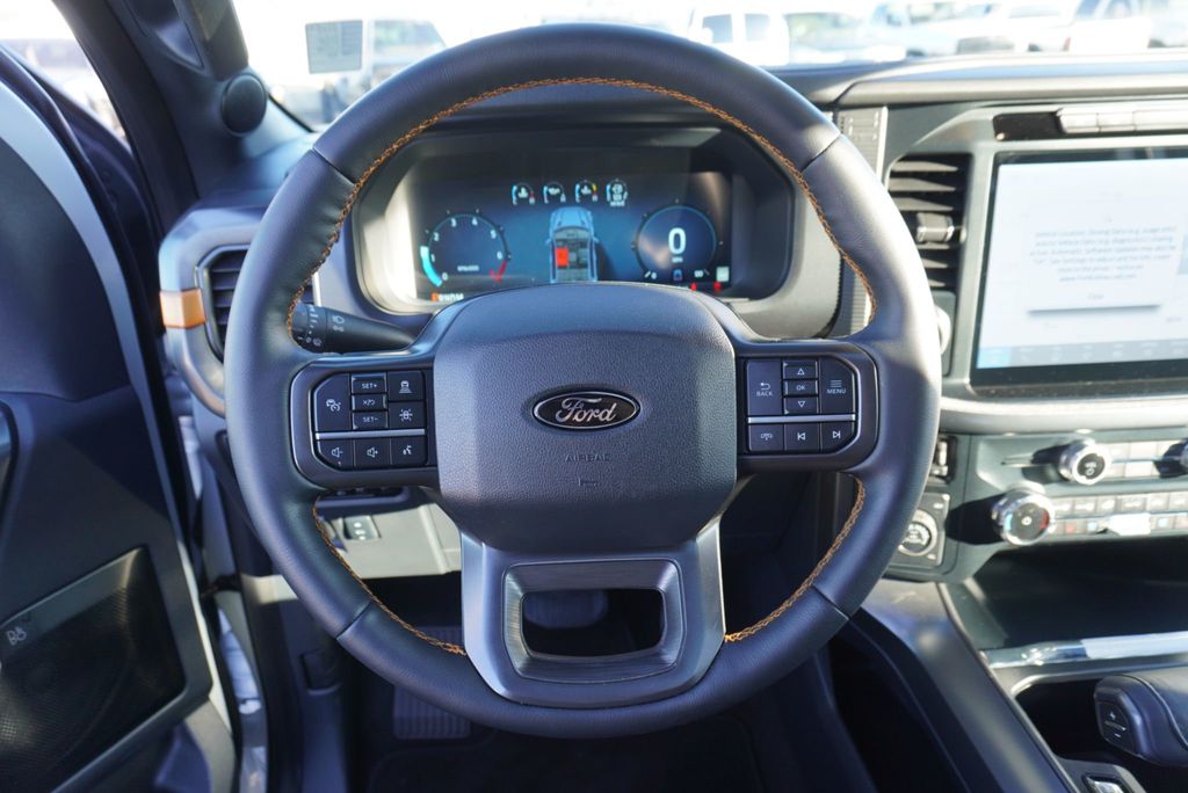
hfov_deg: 73.7
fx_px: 792
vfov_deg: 53.2
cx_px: 594
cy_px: 396
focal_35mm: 24
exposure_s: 1/60
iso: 200
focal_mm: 16
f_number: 4
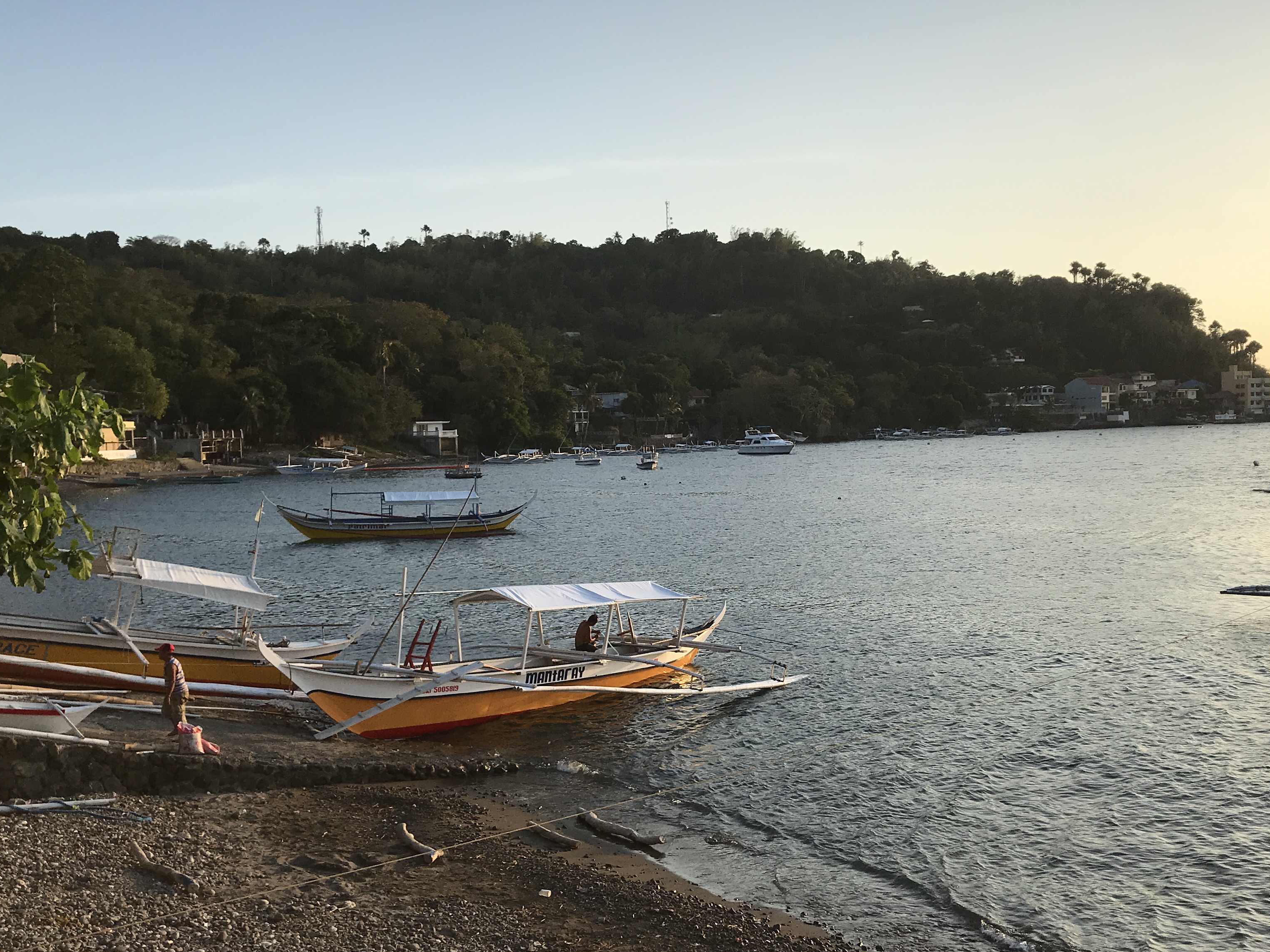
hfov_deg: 50.1
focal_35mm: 37
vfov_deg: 38.6
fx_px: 1357
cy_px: 522
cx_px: 683
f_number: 1.8
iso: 20
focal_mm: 3.99
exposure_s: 1/1546
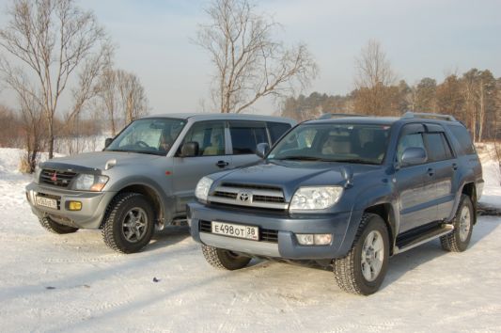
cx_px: 250
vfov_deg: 34.1
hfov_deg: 49.6
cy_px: 166
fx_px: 542
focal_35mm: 39
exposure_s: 1/320
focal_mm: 26
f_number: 9
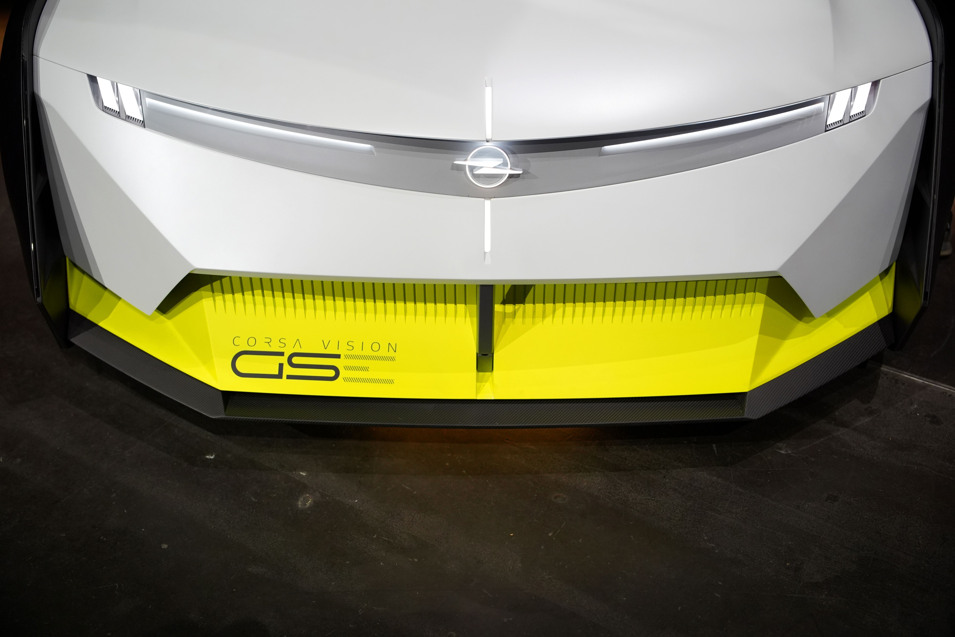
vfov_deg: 36.9
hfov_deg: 53.1
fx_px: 955
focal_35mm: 36
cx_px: 478
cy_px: 318
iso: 1600
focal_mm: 36
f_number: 2
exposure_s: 1/2500
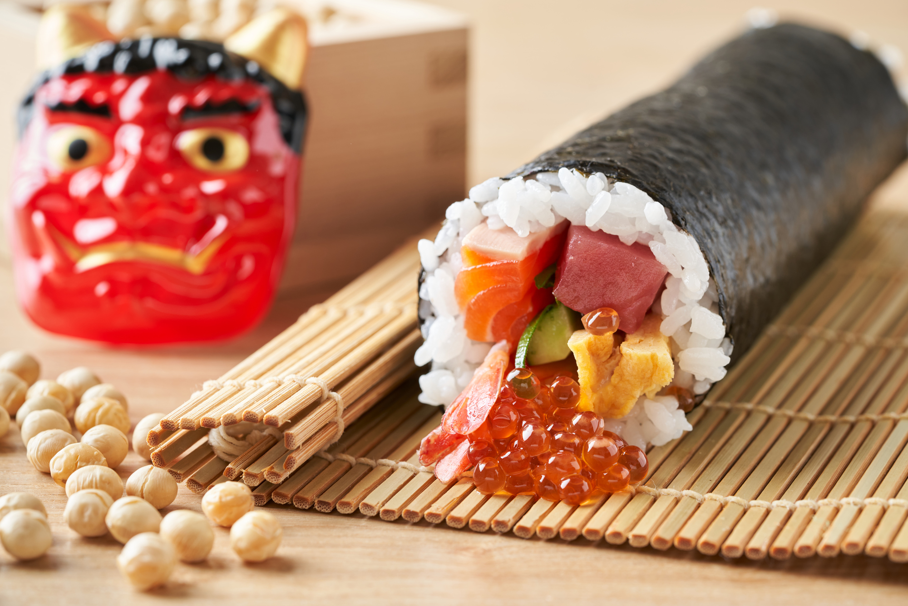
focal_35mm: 90
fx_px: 2270
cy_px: 303
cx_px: 454
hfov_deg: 22.6
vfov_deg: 15.2
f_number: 7.1
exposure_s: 1/125
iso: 100
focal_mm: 90
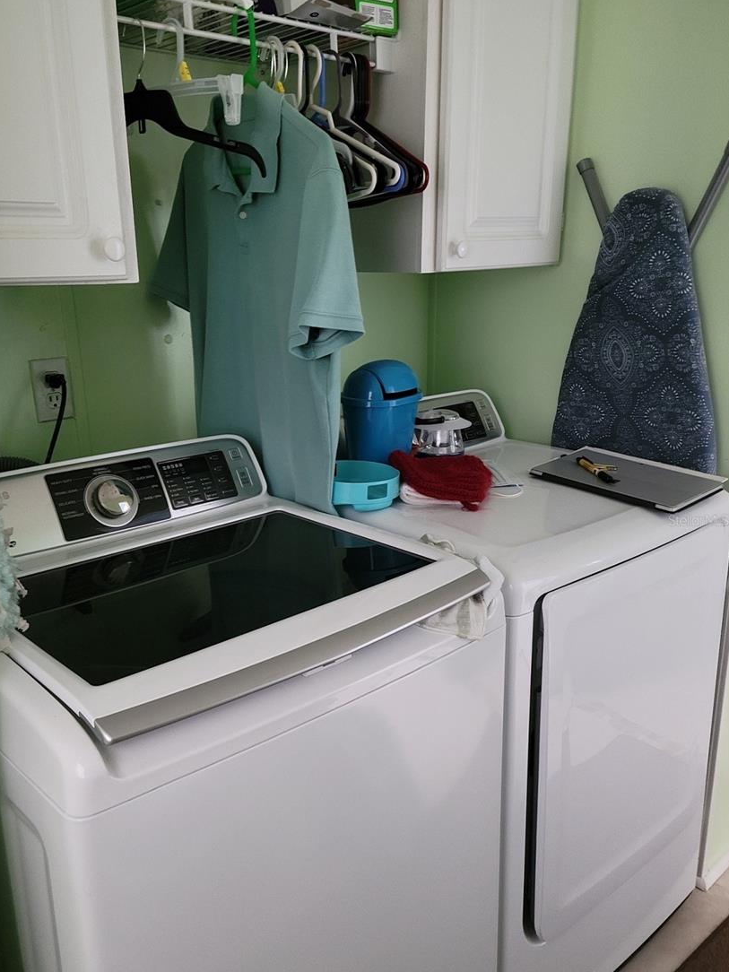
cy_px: 520
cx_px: 328
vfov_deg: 58.3
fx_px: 870
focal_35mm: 31
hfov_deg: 45.4
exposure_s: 1/30
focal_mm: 5.9
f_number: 2
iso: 500
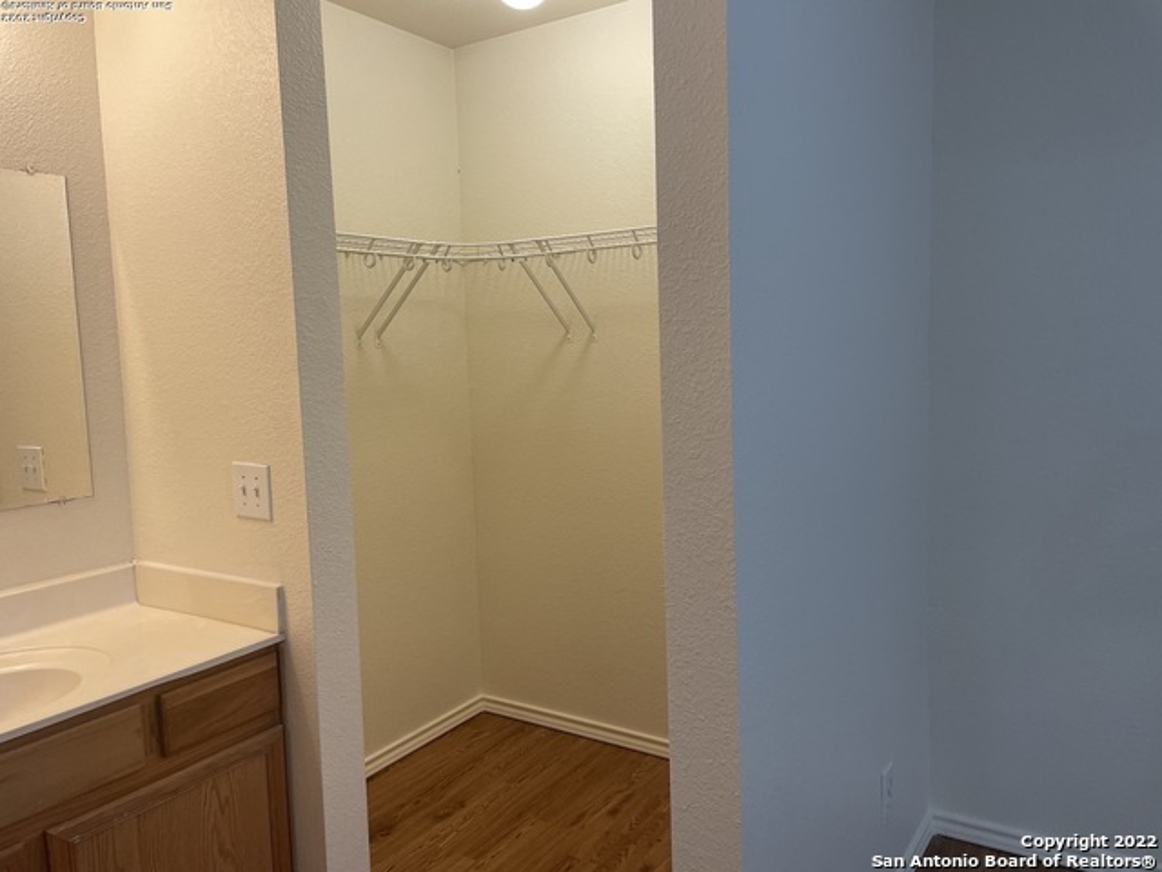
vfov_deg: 53.1
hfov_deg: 67.3
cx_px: 581
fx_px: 873
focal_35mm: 26
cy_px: 436
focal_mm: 4.2
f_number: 1.6
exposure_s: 1/60
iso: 80
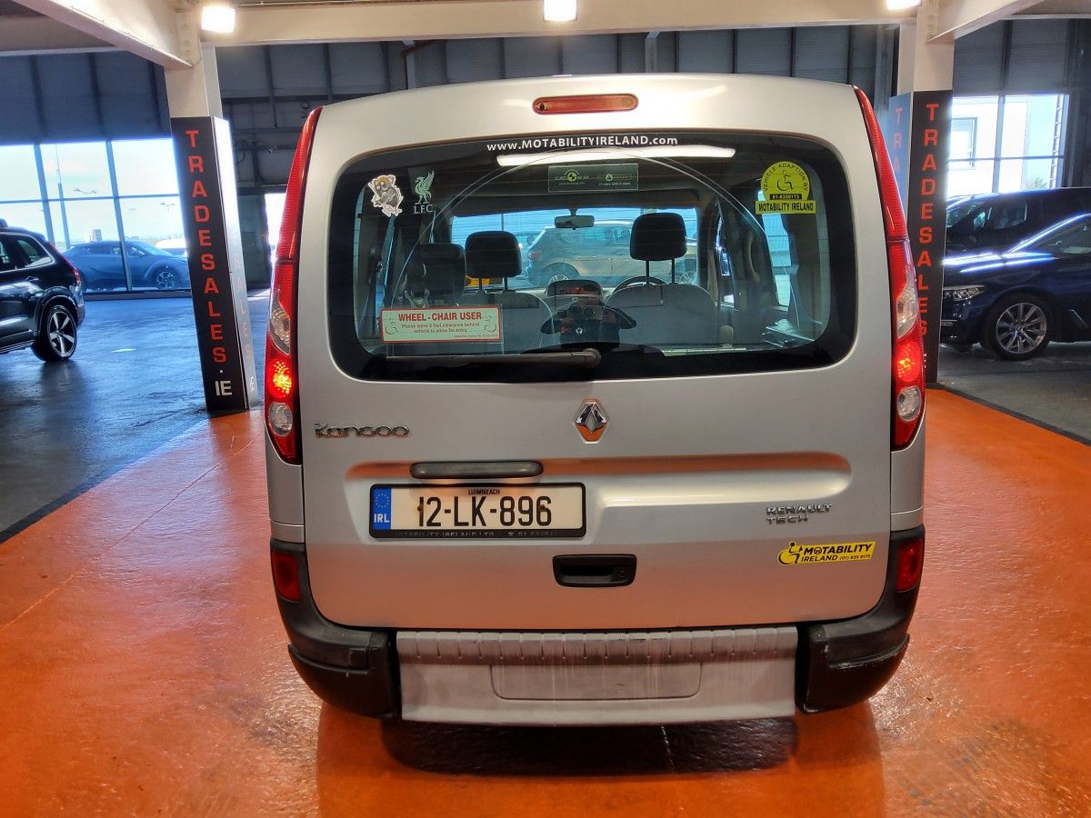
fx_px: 819
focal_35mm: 26
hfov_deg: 67.3
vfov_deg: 53.1
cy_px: 409
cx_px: 546
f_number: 2
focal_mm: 3.08
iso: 160
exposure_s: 1/100
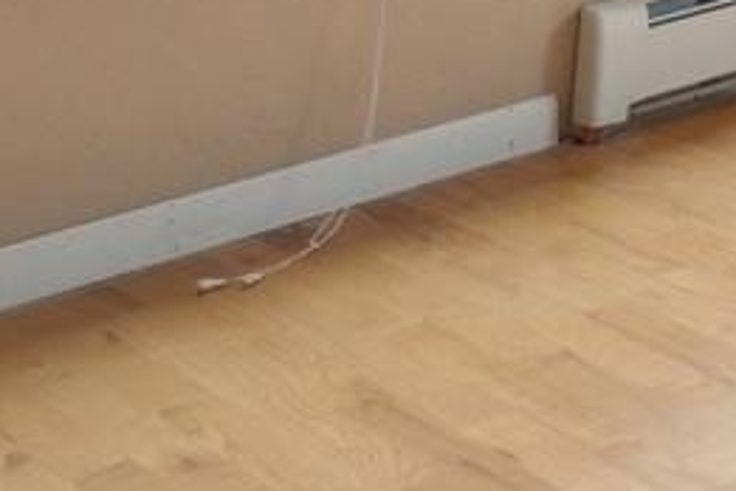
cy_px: -569
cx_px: 2070
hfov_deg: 12.4
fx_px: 1881
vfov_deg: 12.6
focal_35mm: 92
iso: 400
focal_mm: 15
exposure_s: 1/10
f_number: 9.5
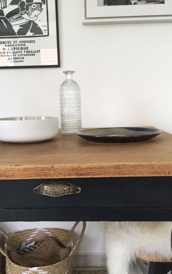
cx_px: 81
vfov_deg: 56.7
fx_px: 255
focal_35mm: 34
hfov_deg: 37.3
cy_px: 141
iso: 50
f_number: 2.4
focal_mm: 3.3
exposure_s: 1/33
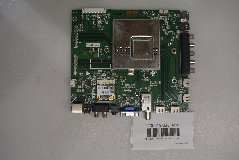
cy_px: 80
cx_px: 120
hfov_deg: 57.2
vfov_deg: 40.0
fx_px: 219
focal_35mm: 33
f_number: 6.3
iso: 1000
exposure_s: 1/160
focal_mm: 22
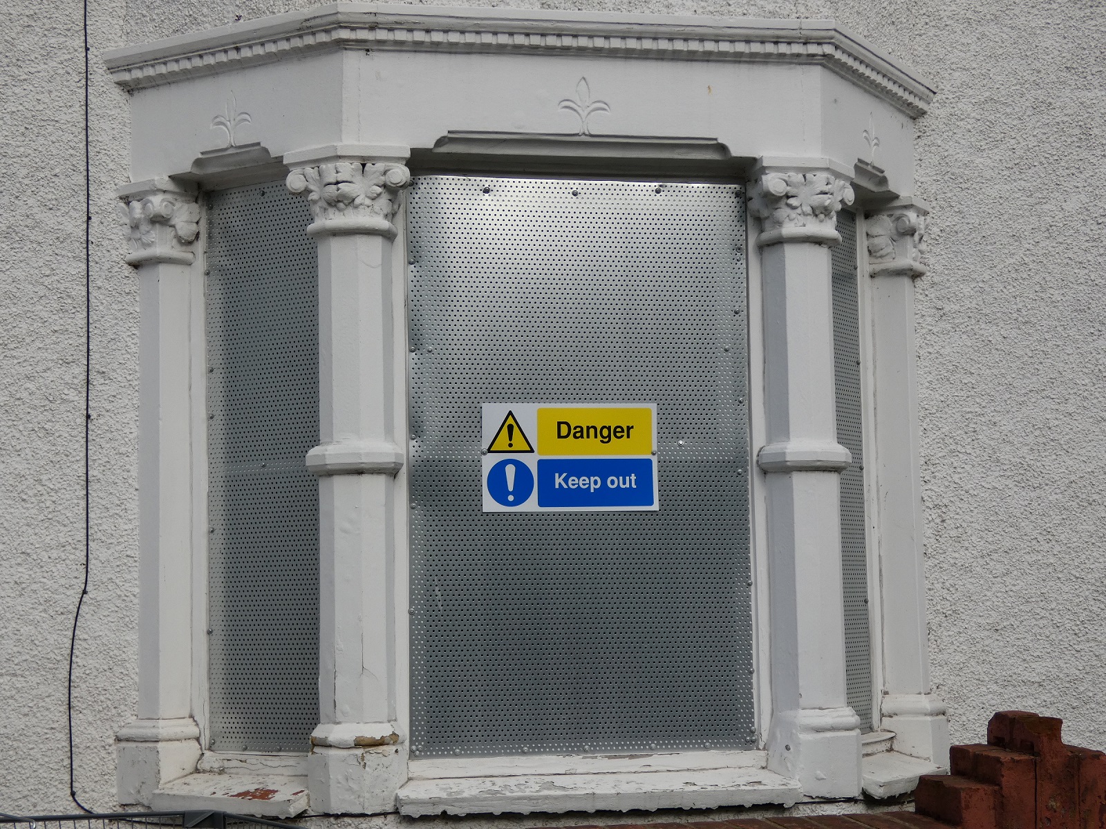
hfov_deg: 30.7
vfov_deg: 23.3
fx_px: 2013
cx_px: 553
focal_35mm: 63
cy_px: 414
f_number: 4.2
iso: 80
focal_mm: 11.3
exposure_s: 1/800
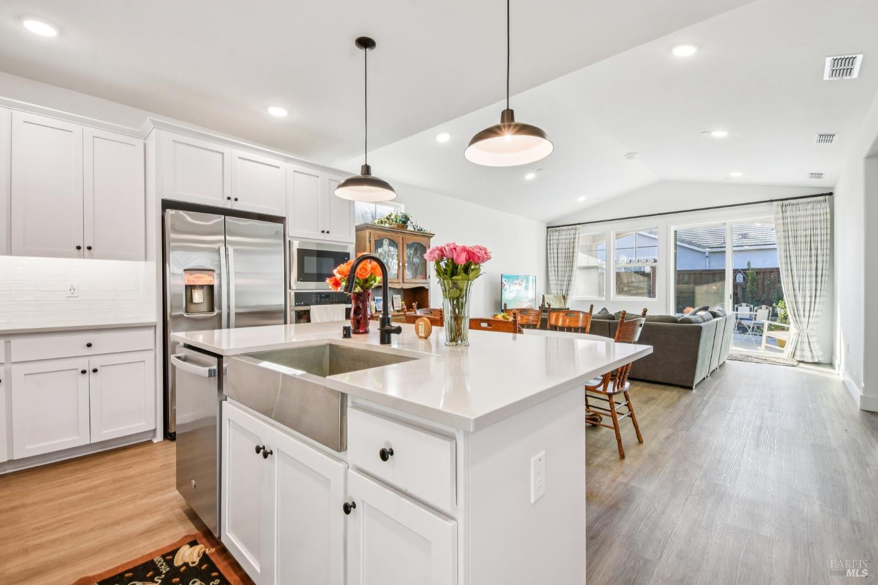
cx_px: 439
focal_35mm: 15
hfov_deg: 100.4
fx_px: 366
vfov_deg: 77.3
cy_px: 292
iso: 100
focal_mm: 10
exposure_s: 1/15
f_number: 8
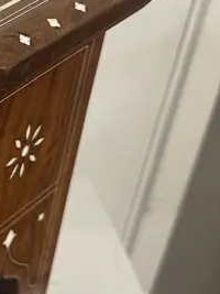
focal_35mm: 92
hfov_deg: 14.3
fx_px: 780
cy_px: 177
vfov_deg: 21.3
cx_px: -166
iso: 125
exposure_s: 1/50
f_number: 1.78
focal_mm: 6.86
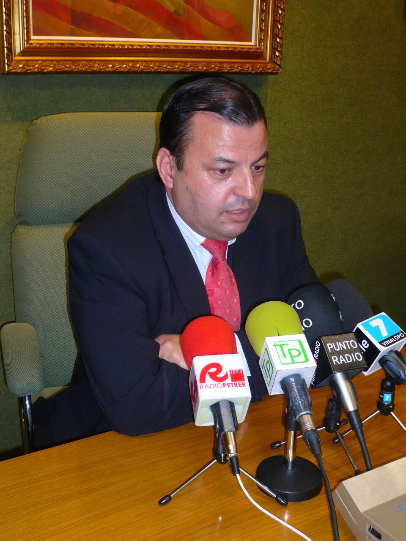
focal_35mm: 45
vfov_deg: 42.1
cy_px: 270
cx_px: 203
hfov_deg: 32.2
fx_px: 704
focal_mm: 7.5
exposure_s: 1/30
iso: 125
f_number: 3.2
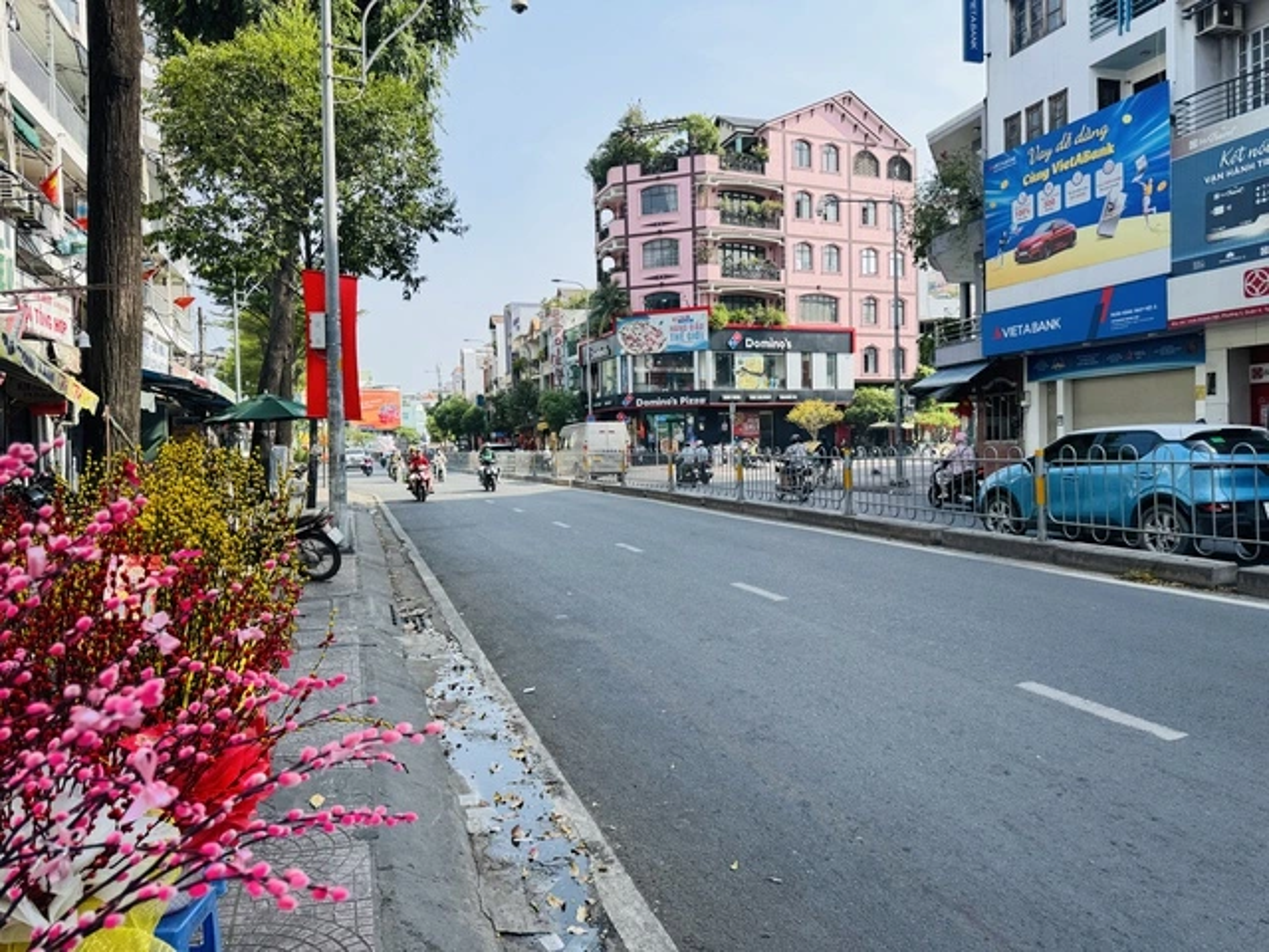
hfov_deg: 71.6
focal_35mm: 24
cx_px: 634
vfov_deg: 56.8
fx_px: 880
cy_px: 476
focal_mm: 6.76
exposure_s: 1/1193
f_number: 1.78
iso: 80
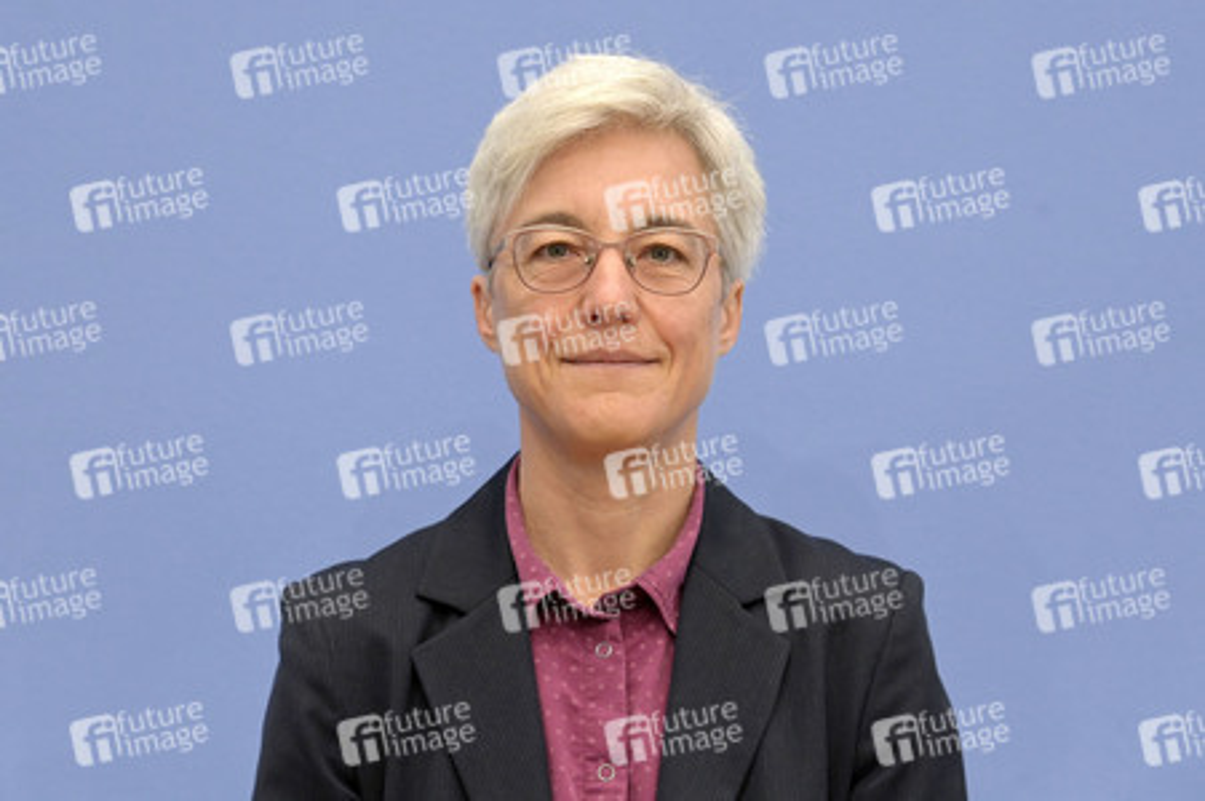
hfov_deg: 24.8
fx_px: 2743
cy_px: 400
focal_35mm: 82
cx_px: 602
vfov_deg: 16.6
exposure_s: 1/500
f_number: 4.5
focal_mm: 82
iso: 4000
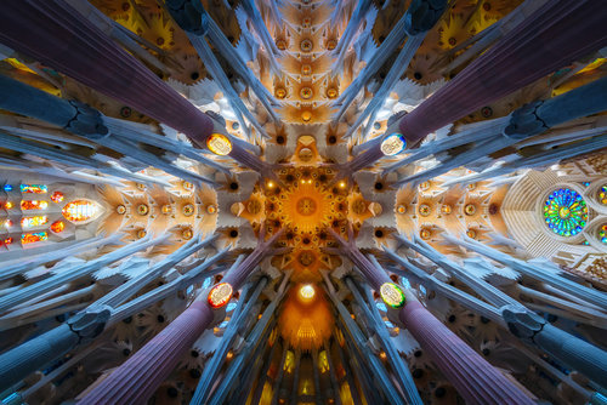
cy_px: 202
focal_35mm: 15
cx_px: 304
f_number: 3.3
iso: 200
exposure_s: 1/1000
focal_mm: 15
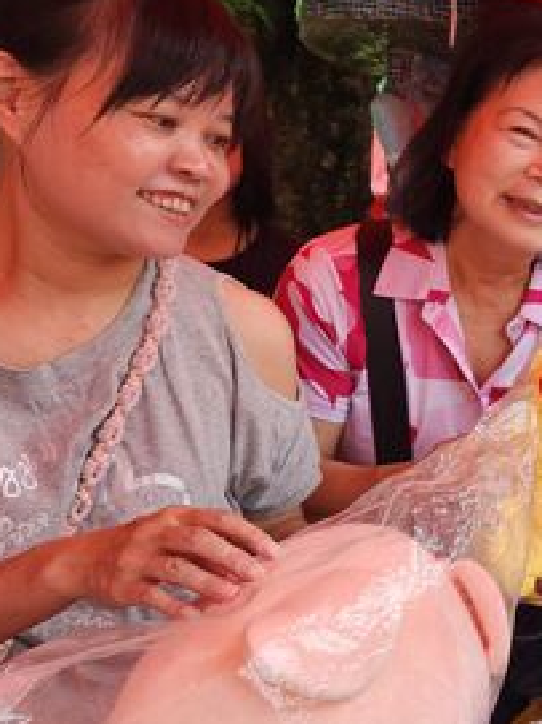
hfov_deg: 24.8
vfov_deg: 37.5
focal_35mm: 51
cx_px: 702
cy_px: 403
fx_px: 1066
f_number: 1.8
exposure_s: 1/180
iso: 25
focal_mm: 5.4
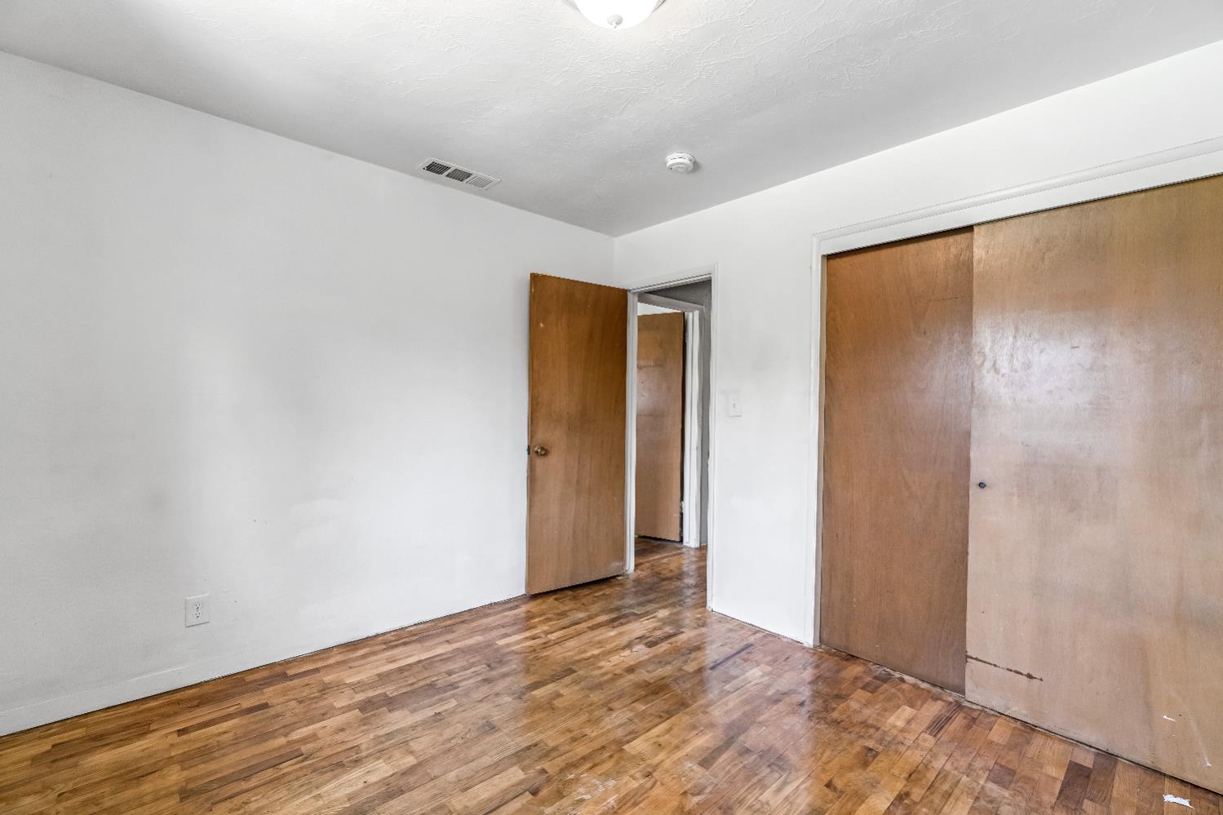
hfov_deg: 100.4
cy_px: 408
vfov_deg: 77.3
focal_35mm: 15
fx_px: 509
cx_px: 612
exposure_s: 1/15
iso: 320
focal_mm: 10
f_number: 8
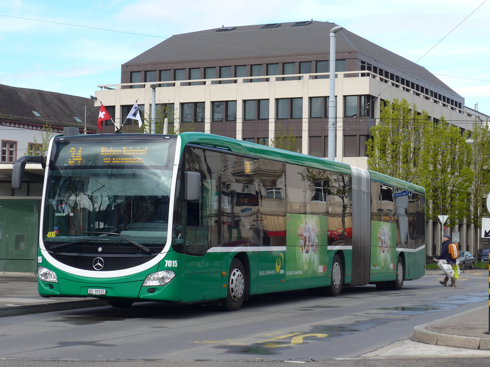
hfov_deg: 23.8
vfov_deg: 18.0
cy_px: 174
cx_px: 238
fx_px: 1161
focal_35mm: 82
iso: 80
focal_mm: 15
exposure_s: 1/320
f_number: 4.2
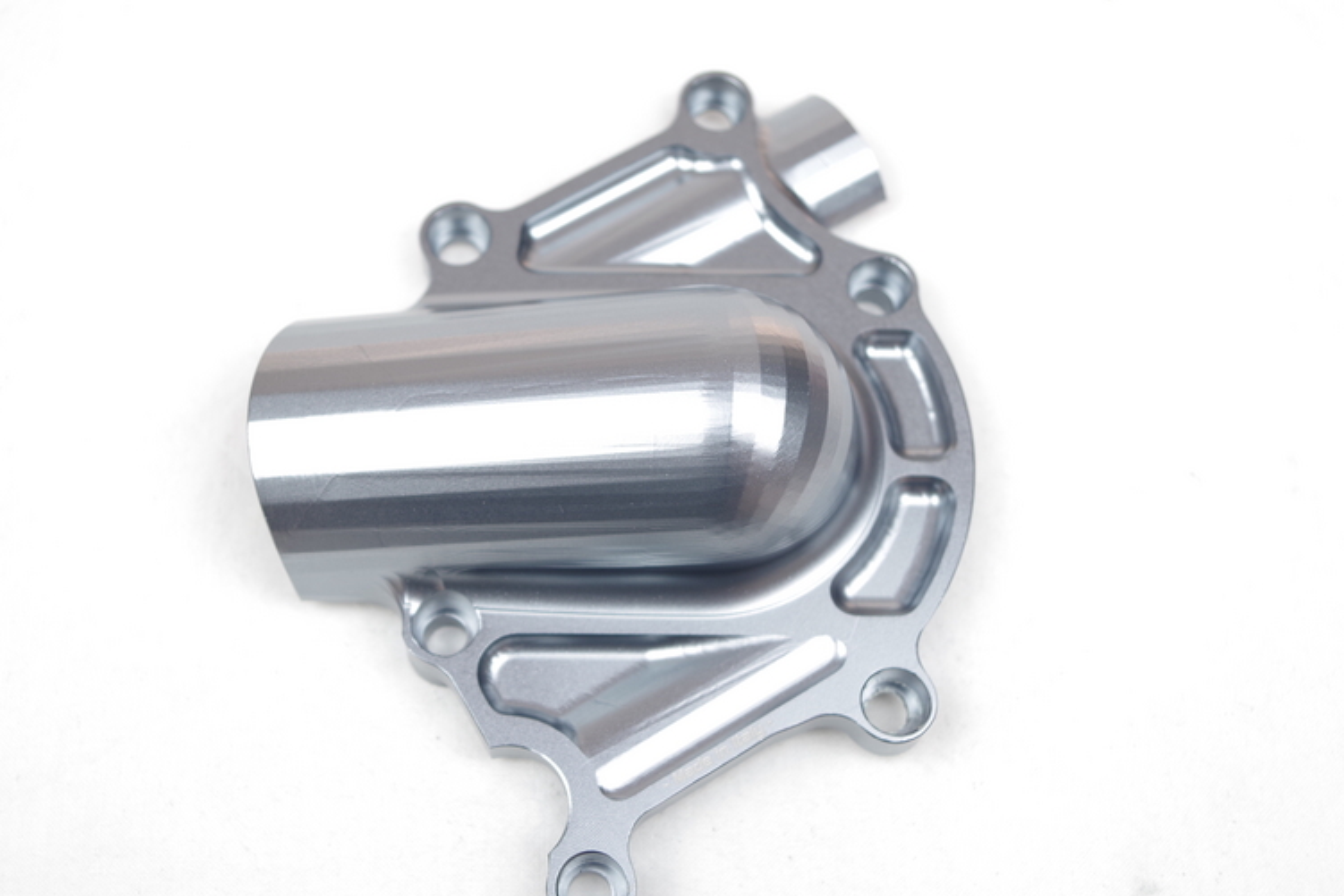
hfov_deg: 42.7
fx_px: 1718
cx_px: 592
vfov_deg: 29.2
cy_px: 508
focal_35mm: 46
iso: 100
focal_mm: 24.38
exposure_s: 1/20
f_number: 5
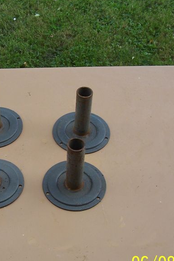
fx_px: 428
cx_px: 41
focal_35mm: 59
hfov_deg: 22.7
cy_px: 137
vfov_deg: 33.9
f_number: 2.7
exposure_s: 1/350
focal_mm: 5.6
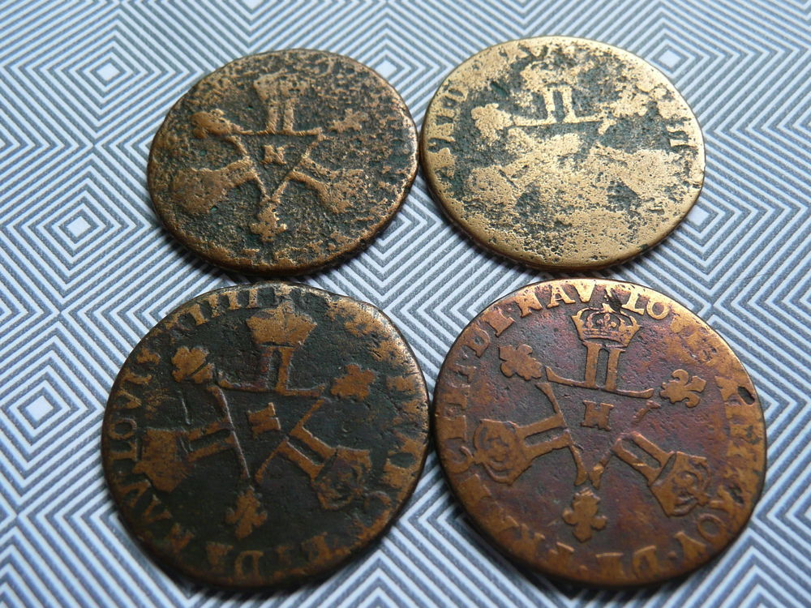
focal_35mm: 36
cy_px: 304
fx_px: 843
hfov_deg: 51.4
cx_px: 406
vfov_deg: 39.7
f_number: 3.4
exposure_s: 1/80
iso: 100
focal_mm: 4.9
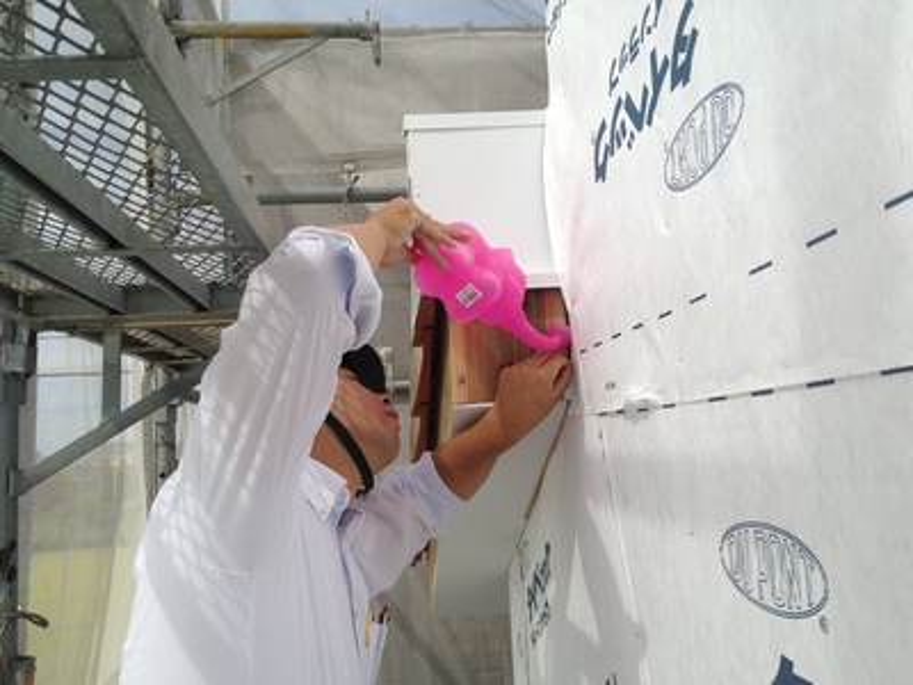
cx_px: 456
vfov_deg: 40.7
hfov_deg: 52.6
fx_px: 923
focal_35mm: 35
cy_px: 342
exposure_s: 1/1151
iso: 50
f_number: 2.4
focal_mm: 4.28
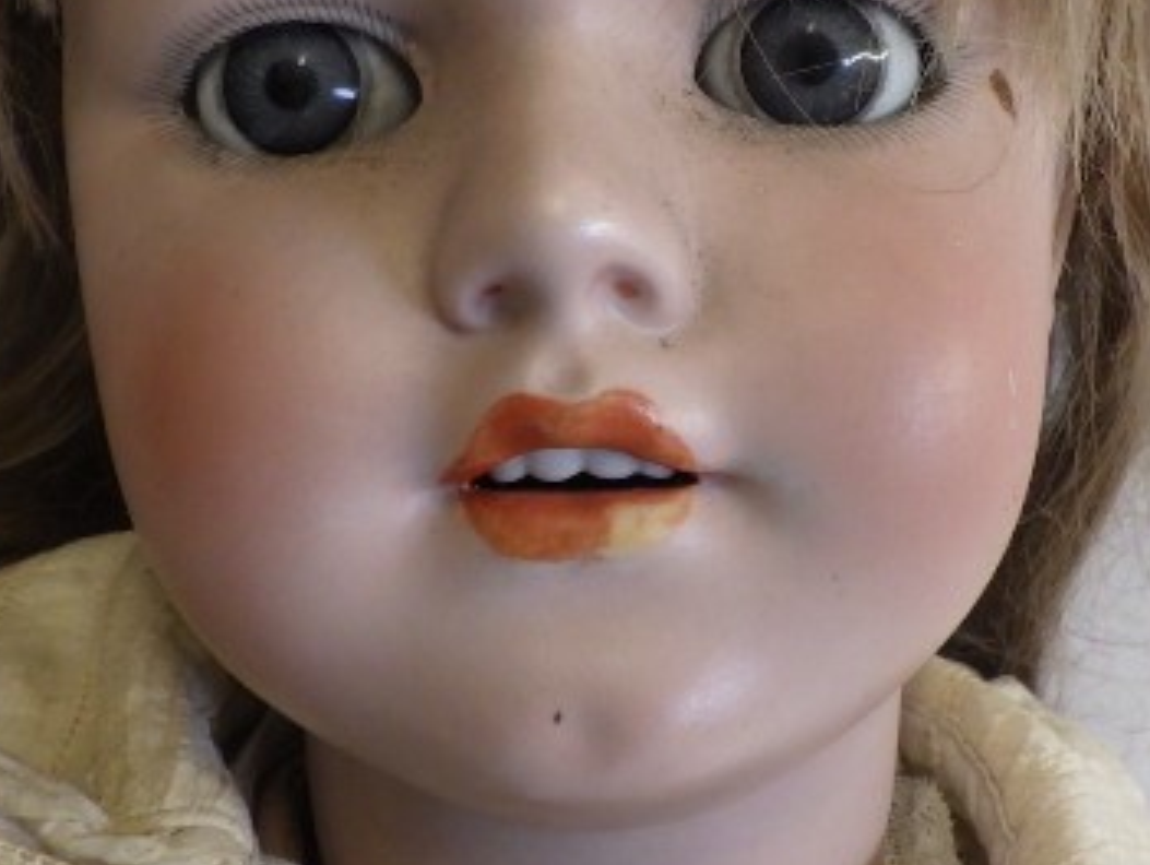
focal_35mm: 51
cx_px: 632
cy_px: 220
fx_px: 1696
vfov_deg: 28.2
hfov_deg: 37.4
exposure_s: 1/45
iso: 500
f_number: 3.5
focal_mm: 5
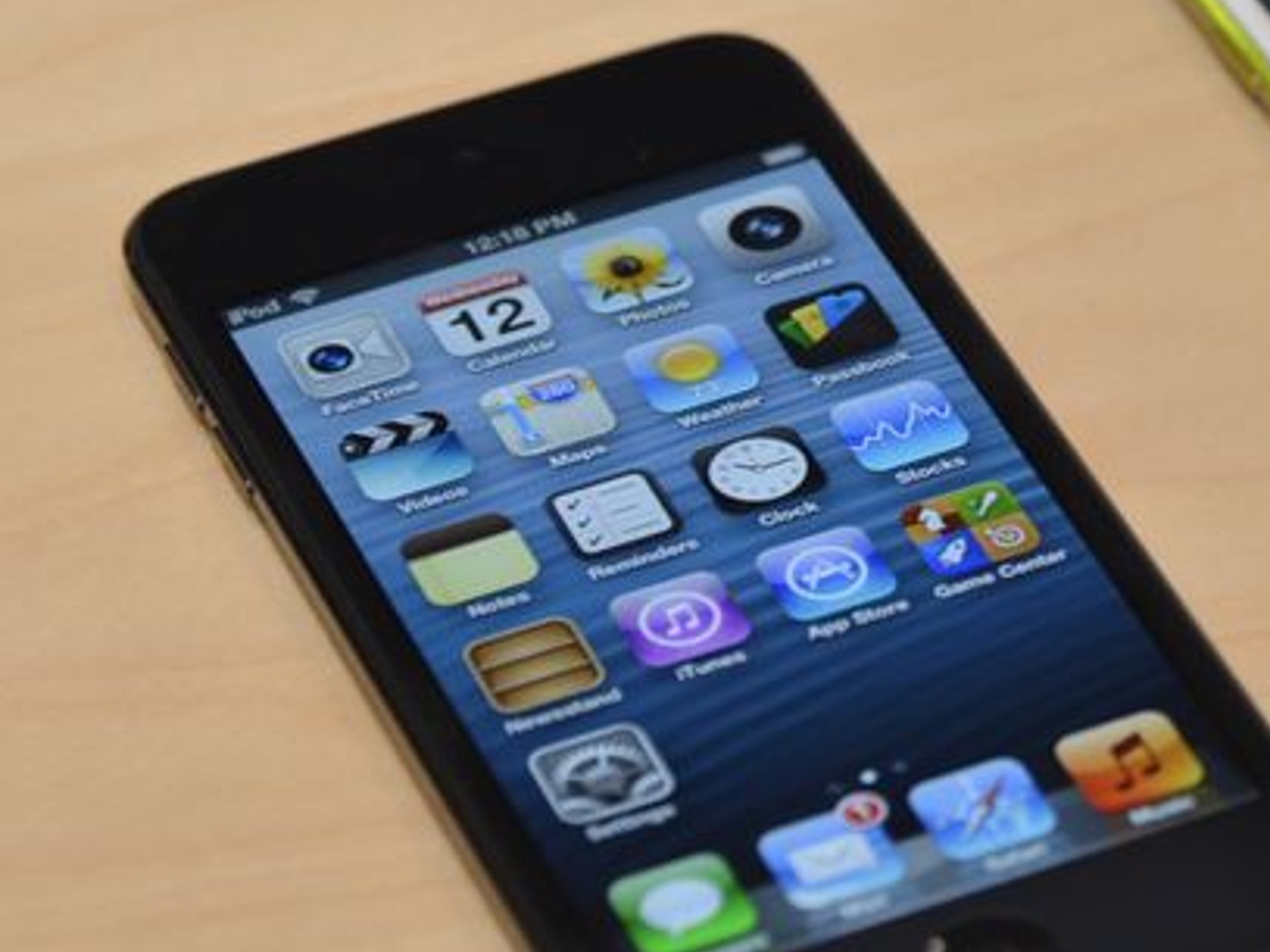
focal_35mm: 303
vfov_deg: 4.9
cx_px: 1279
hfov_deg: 6.5
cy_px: 218
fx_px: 11113
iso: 800
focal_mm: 135
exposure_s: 1/60
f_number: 7.1
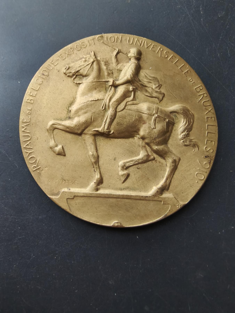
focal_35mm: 23
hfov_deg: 58.9
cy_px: 156
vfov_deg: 73.9
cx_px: 118
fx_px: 208
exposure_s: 1/50
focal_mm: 2.32
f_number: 2
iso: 500
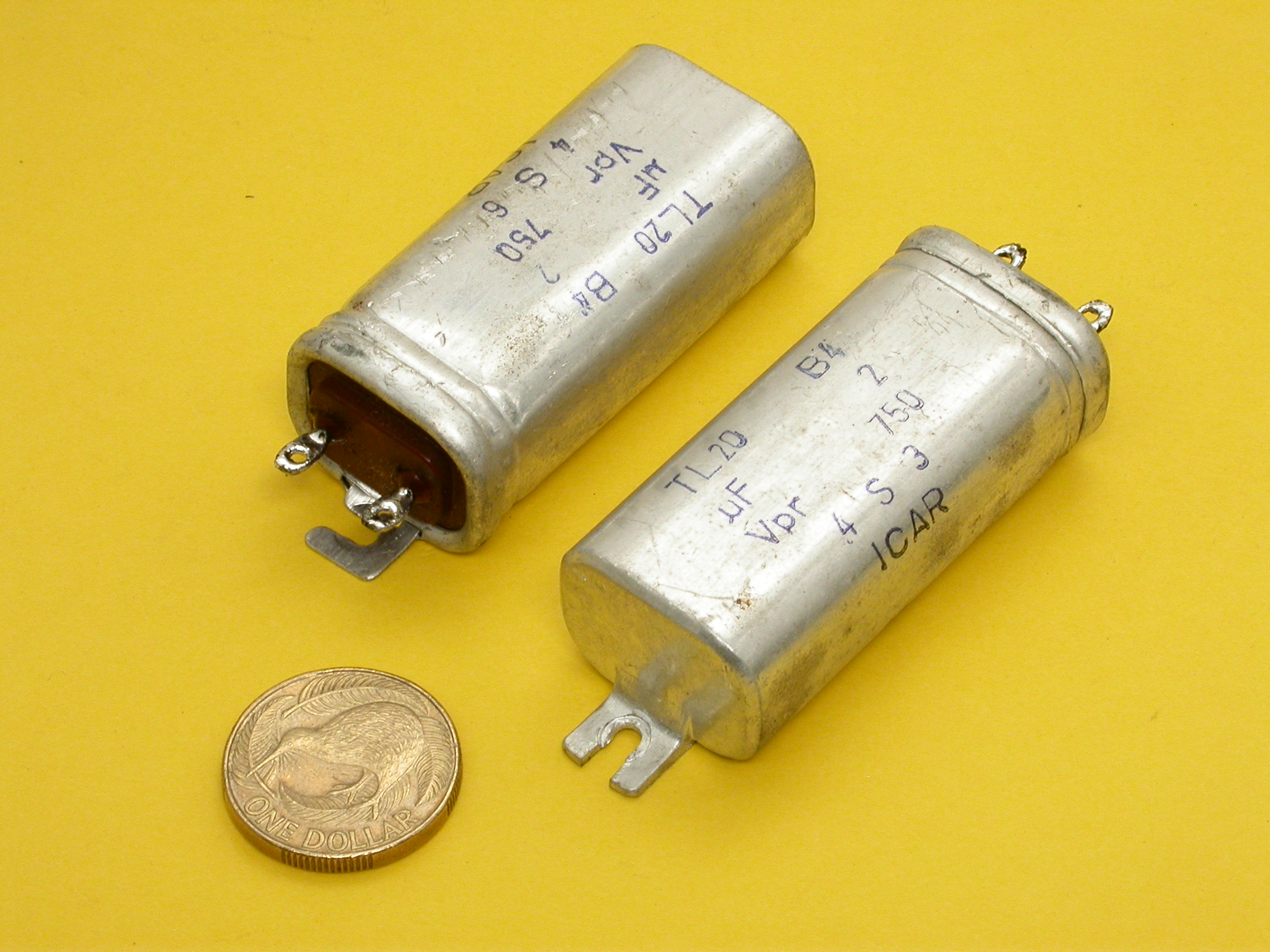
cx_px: 635
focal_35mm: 154
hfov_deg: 12.8
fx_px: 5650
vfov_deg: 9.6
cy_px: 476
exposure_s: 1/4.5
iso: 100
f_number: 10.3
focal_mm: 32
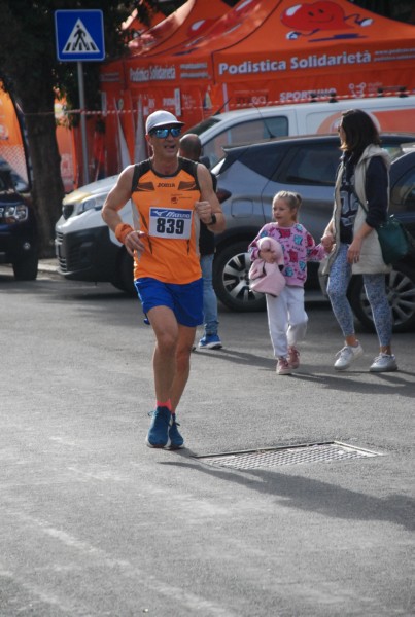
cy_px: 308
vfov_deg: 11.4
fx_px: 3096
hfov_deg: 7.7
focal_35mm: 180
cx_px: 208
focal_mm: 120
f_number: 5.6
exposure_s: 1/1000
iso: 1000
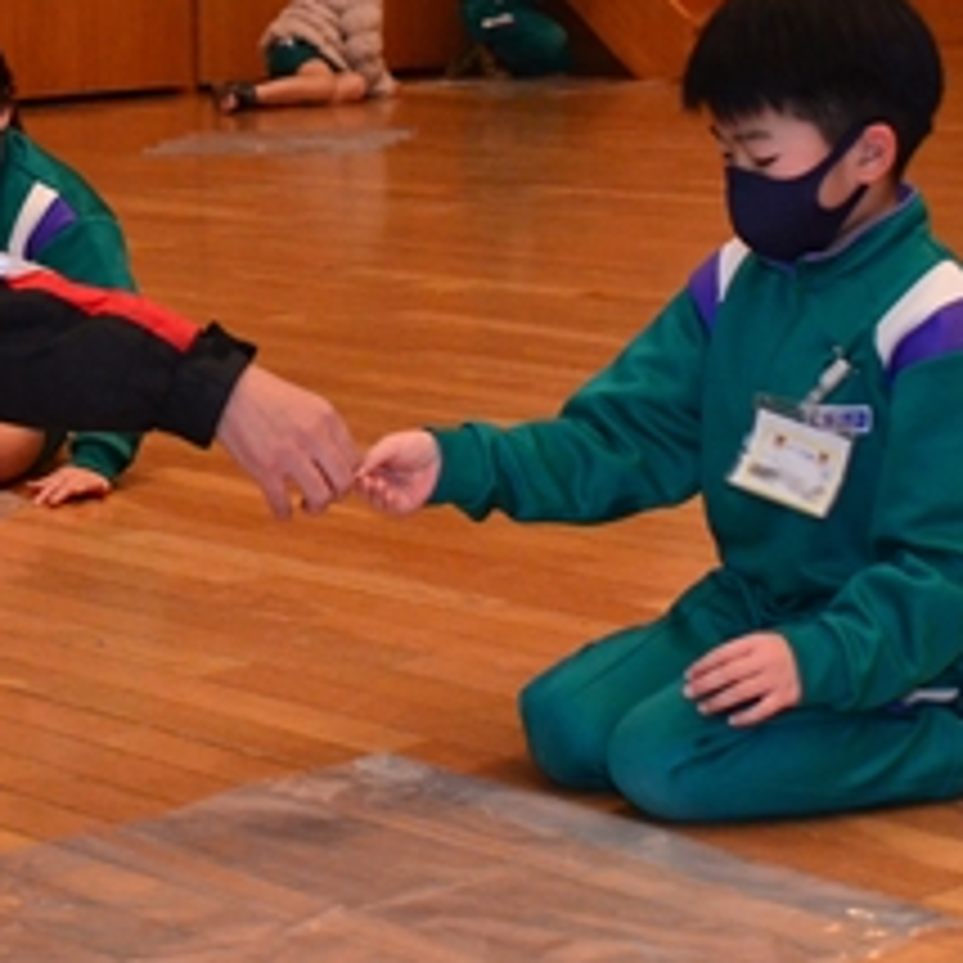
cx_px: 176
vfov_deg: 15.4
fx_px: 3557
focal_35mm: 113
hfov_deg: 15.3
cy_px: 259
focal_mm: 38
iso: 3200
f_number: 5
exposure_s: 1/200
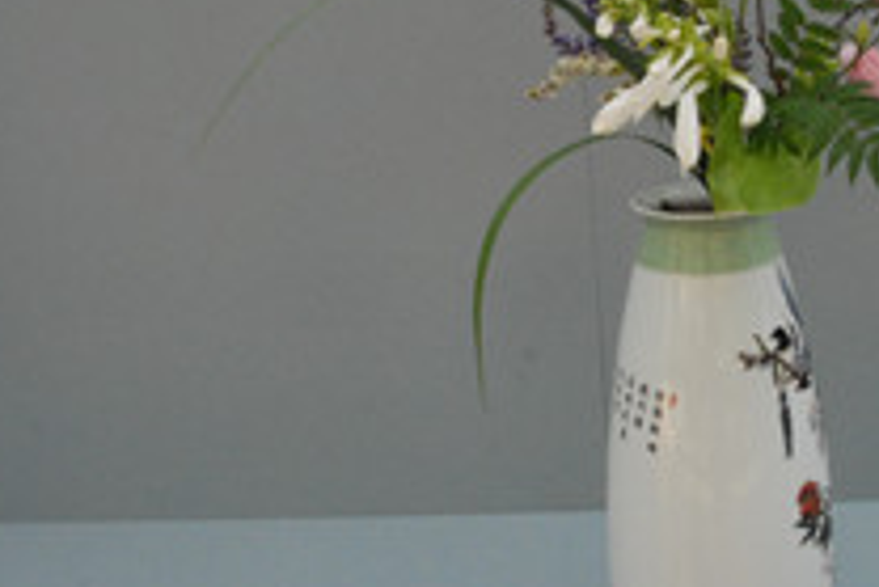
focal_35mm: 65
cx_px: 587
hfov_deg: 30.7
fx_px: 1588
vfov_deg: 20.9
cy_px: 207
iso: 1250
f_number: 18
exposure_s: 1/60
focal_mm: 18
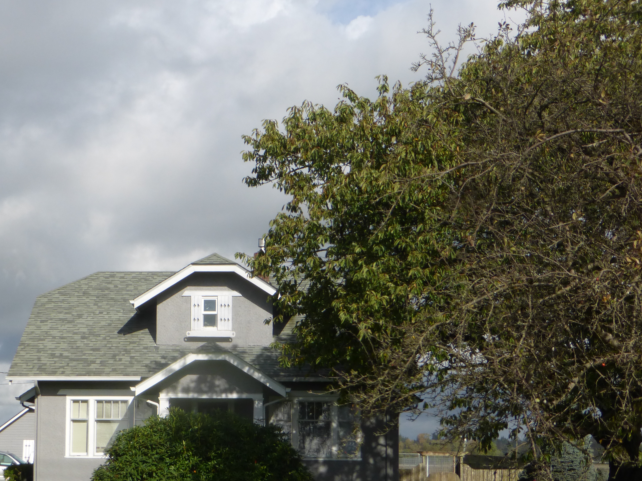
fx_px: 1224
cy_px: 352
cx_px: 203
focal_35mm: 66
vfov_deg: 22.1
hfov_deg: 29.1
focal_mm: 7.4
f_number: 3.9
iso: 100
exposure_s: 1/1000
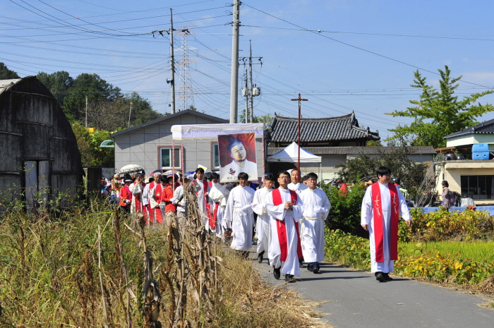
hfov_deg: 23.7
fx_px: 1179
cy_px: 164
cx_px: 247
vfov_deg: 15.8
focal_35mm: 86
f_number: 11
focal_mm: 86
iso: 200
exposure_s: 1/400
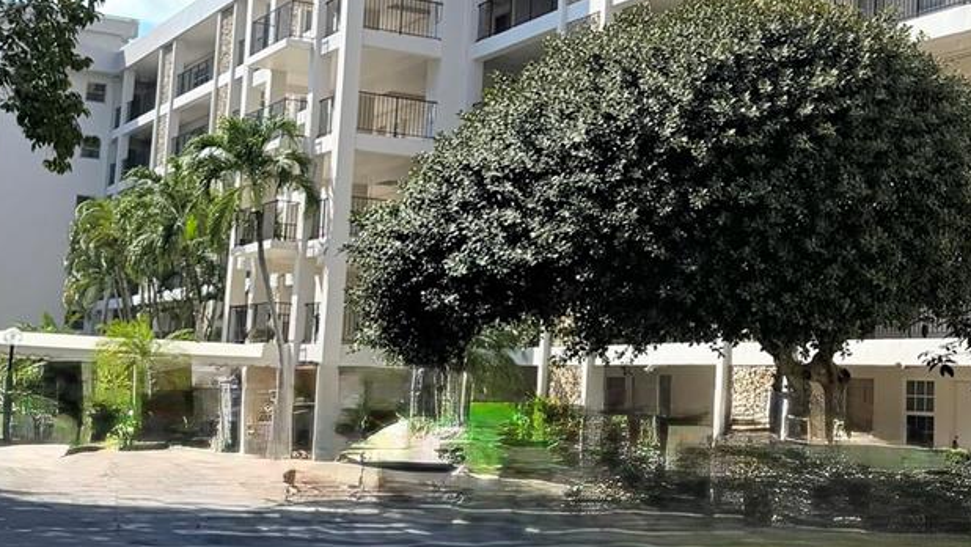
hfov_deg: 31.7
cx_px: 735
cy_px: 189
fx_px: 1674
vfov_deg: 18.5
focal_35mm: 65
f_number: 1.78
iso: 80
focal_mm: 6.76
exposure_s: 1/5319
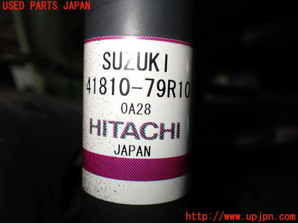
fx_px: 258
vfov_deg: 46.8
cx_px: 149
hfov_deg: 60.0
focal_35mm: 30
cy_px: 112
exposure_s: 1/125
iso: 160
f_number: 2.3
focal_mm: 5.4
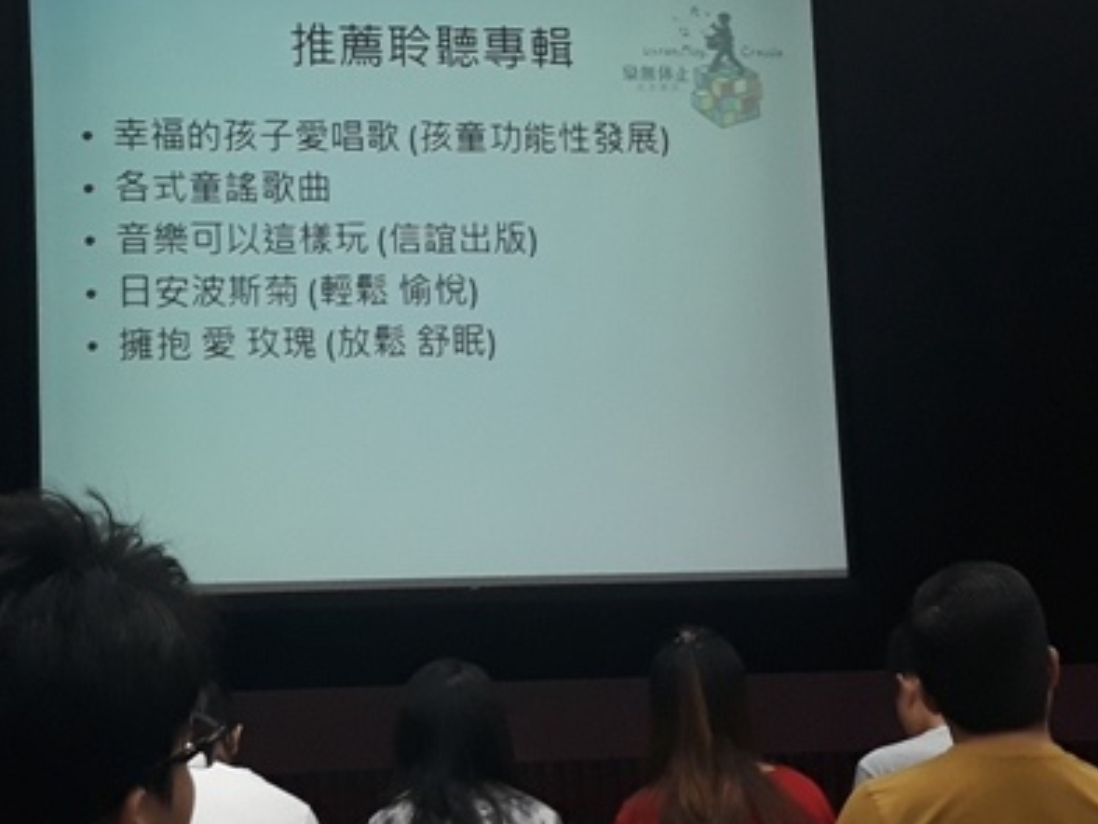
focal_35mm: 44
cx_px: 330
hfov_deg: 42.1
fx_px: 1396
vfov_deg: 32.8
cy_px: 355
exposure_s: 1/40
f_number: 1.7
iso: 125
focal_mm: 3.71
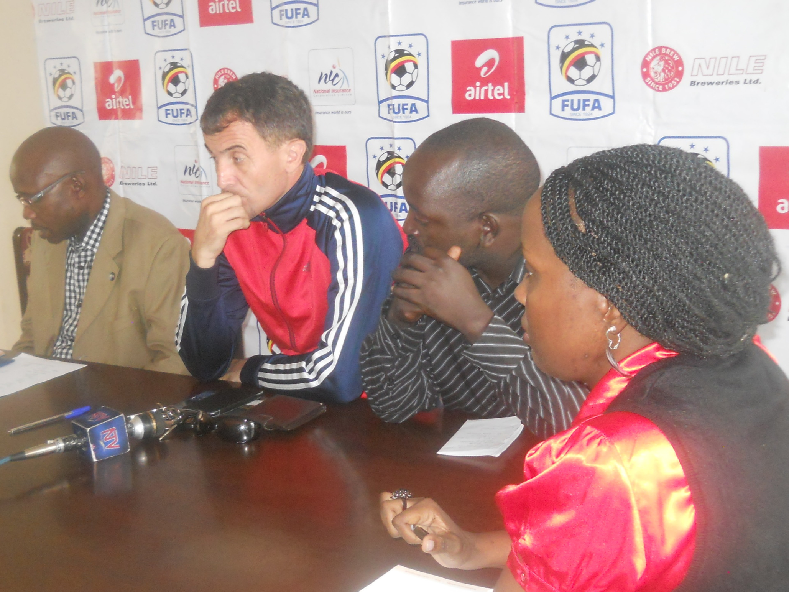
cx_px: 330
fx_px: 1163
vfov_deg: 28.5
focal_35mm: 51
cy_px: 329
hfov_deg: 37.4
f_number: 3.1
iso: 400
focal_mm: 6.72
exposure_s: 1/30
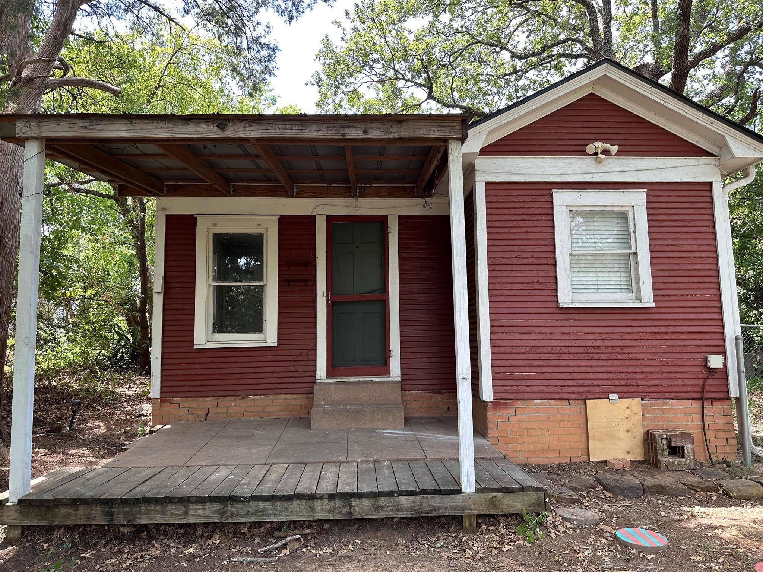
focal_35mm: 24
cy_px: 286
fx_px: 529
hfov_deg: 71.6
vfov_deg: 56.8
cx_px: 382
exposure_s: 1/172
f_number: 1.78
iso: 80
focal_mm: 6.86
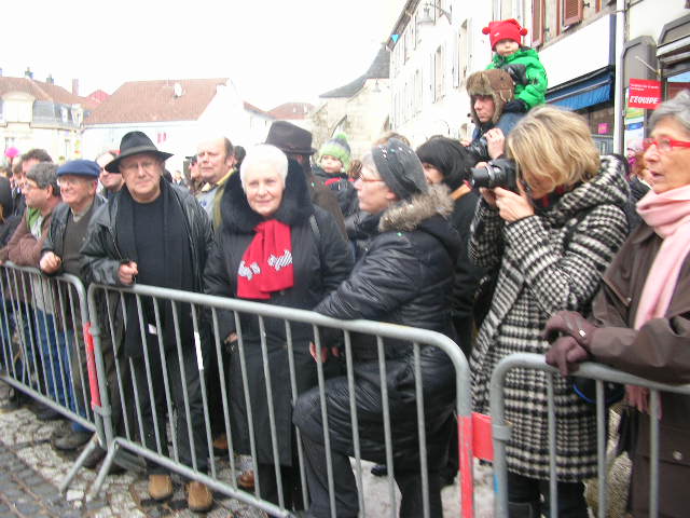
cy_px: 259
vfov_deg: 40.7
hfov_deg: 52.6
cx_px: 345
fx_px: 698
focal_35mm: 35
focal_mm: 5.8
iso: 50
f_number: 2.8
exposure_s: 1/74.8
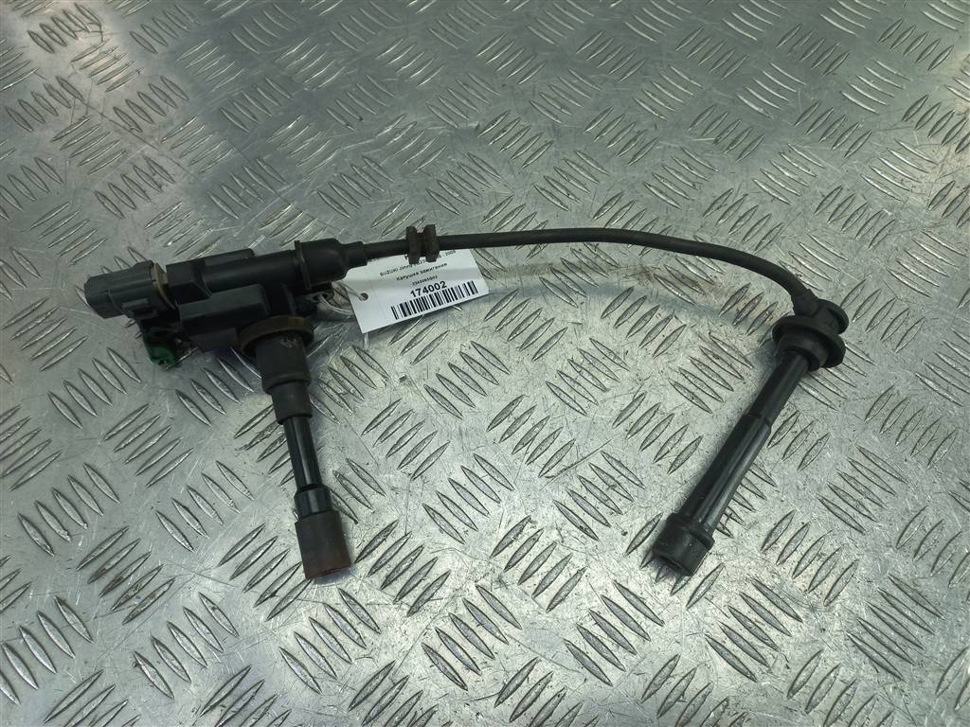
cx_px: 485
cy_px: 364
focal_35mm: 25
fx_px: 701
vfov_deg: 54.9
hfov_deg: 69.4
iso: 40
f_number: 1.8
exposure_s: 1/50
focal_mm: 4.6
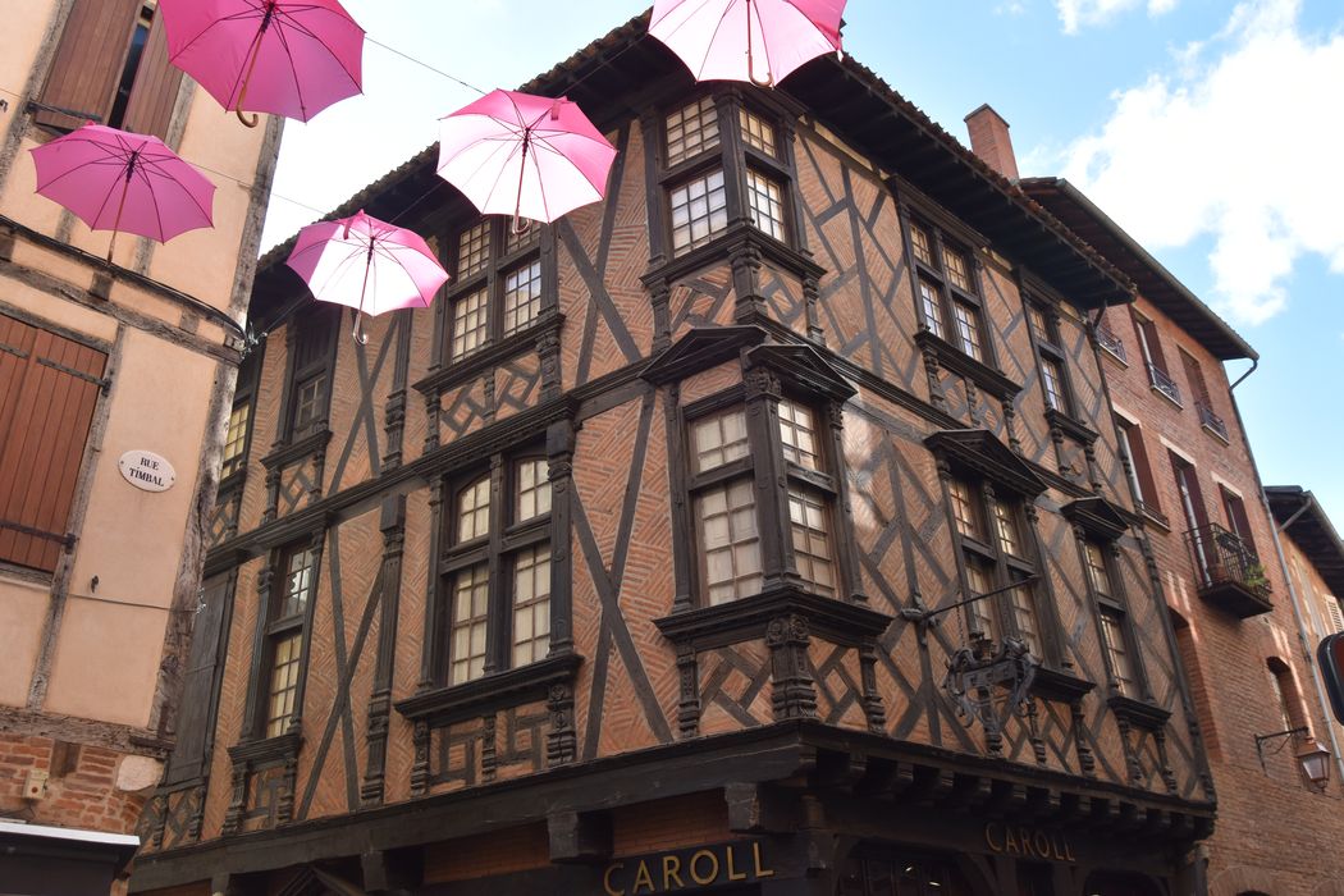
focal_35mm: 30
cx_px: 672
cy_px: 448
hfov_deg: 61.9
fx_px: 1120
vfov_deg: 43.6
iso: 360
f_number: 8
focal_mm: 20
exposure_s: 1/250
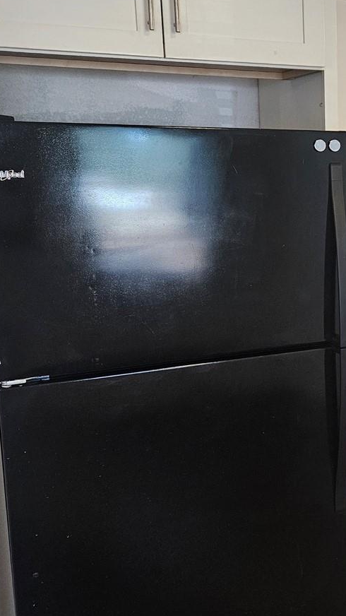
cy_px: 278
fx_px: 751
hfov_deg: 24.1
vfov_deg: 44.5
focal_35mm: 46
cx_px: 388
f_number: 1.8
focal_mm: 5.4
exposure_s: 1/120
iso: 500
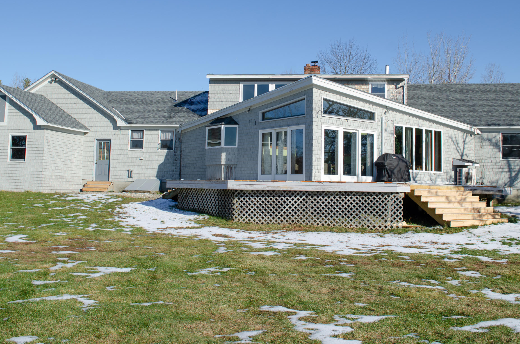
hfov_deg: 49.6
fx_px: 562
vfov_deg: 33.8
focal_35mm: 39
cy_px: 122
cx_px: 266
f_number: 8
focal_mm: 20
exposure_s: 1/250
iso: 100
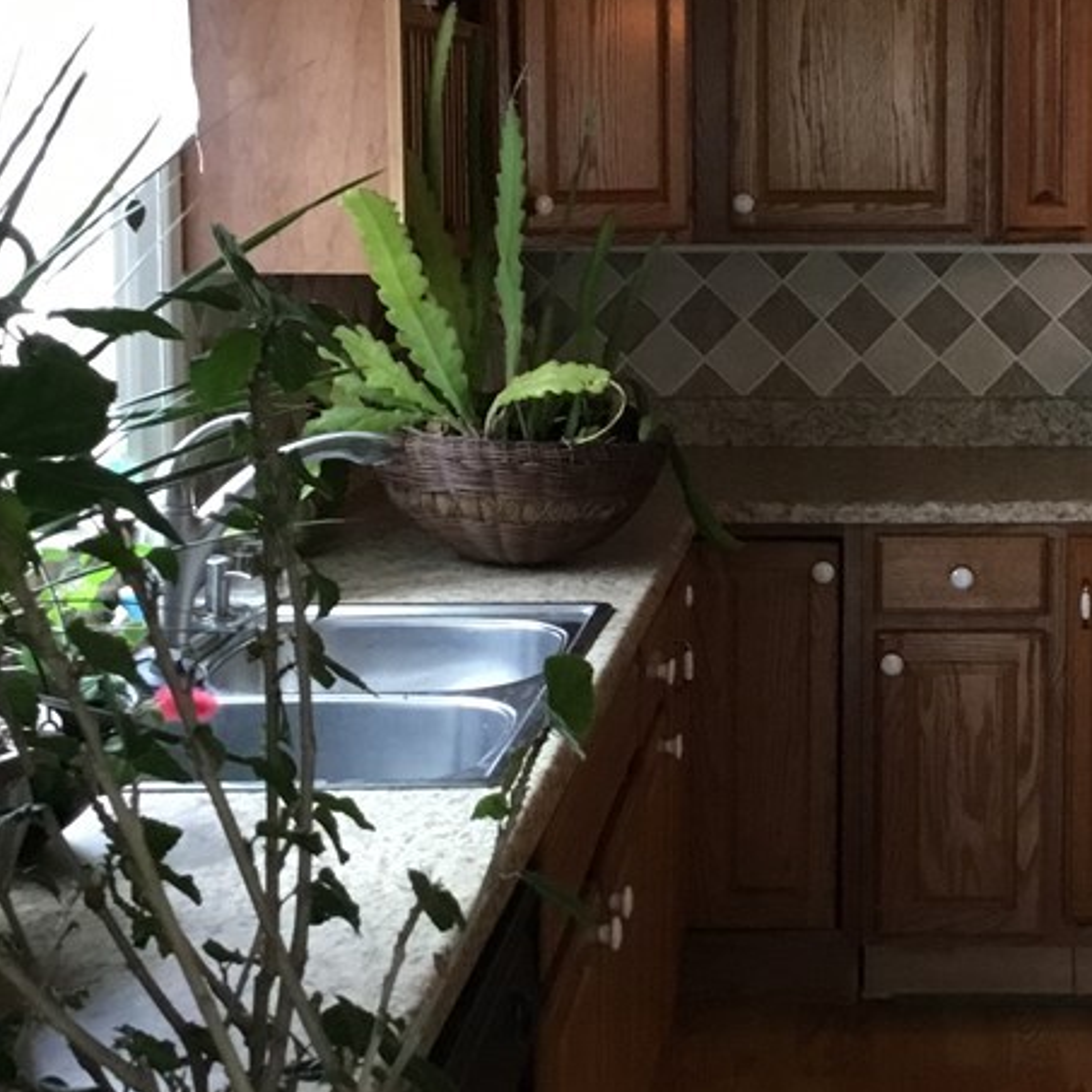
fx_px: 2213
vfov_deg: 27.6
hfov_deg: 27.1
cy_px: 369
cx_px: 885
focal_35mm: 62
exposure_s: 1/30
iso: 160
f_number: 2.4
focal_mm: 3.3
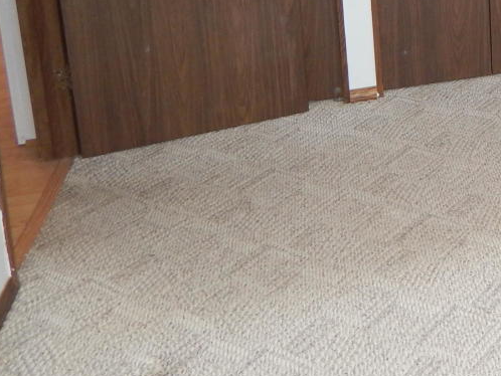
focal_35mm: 63
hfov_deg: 26.4
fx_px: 912
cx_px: 640
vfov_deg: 21.3
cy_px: -101
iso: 200
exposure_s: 1/30
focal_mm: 4
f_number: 3
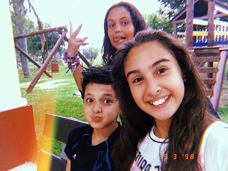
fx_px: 204
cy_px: 86
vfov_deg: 45.4
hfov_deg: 58.4
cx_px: 114
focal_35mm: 31
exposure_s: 1/30
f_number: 2.4
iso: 500
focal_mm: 2.15
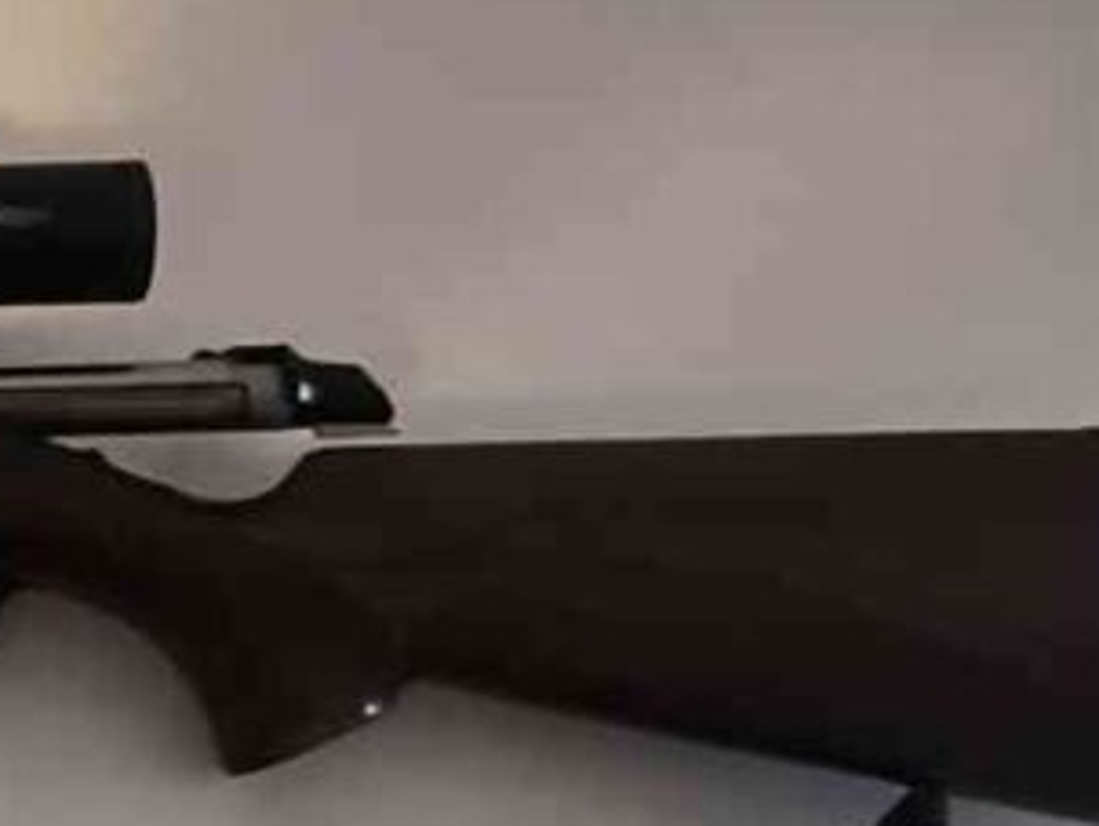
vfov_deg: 23.9
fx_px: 1938
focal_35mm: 61
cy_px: 579
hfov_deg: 25.4
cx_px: -462
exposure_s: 1/25
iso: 500
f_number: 2.2
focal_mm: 1.65
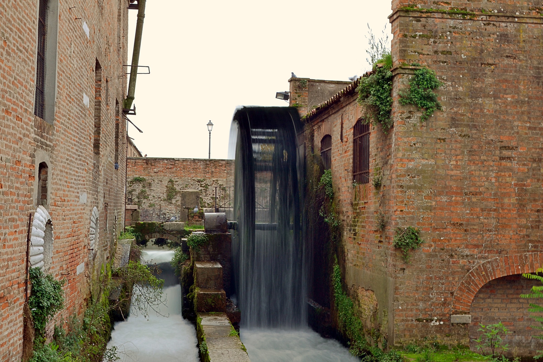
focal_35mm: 48
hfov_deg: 41.1
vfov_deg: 28.1
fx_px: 724
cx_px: 272
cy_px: 181
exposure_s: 1
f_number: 29
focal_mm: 32
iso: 100
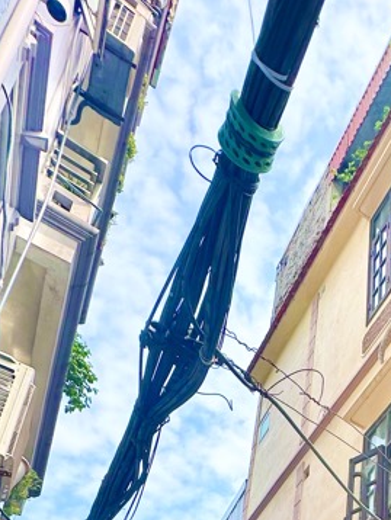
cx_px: 475
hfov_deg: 30.3
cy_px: 673
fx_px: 602
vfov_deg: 34.0
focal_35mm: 40
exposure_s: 1/924
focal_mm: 2.22
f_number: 2.2
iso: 40
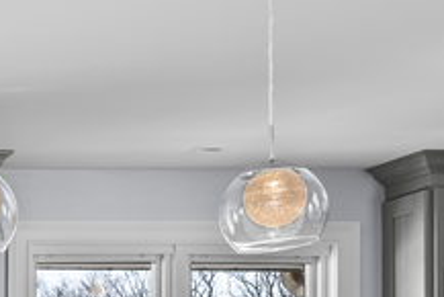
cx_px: -421
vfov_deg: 11.8
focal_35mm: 112
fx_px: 1382
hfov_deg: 15.1
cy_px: 412
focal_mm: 15
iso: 200
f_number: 8
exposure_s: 1/2.5
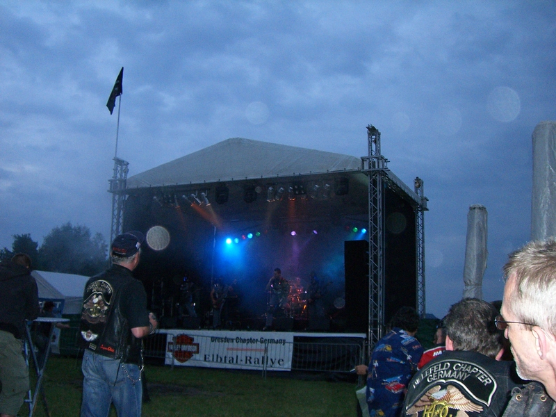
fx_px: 610
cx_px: 278
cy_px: 208
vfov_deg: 37.7
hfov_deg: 49.0
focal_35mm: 38
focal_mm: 6.2
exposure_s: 1/60
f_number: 2.7
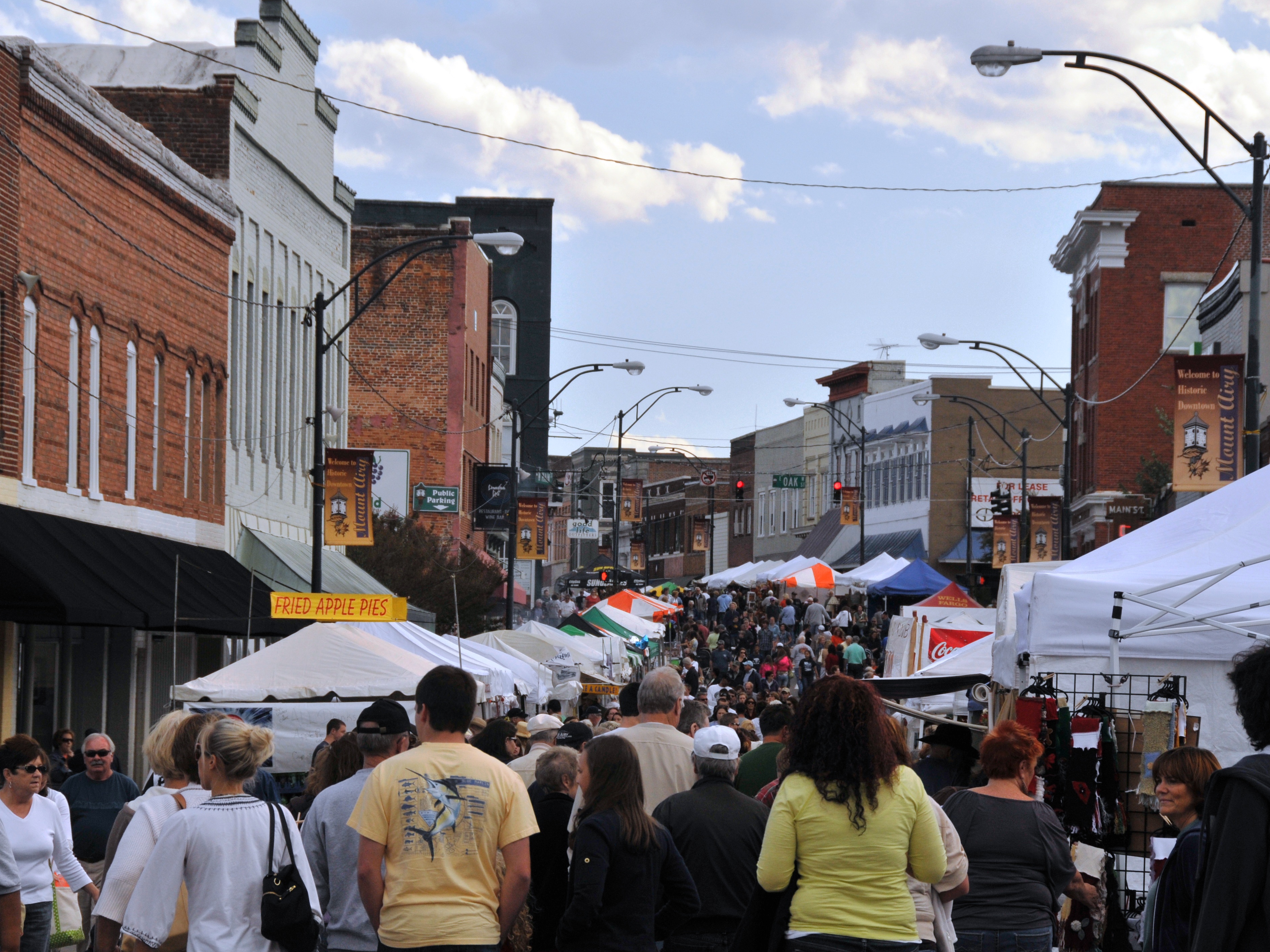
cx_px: 651
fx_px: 5393
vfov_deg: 10.1
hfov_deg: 13.4
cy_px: 476
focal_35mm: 147
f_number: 10
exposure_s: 1/400
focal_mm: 90
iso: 400
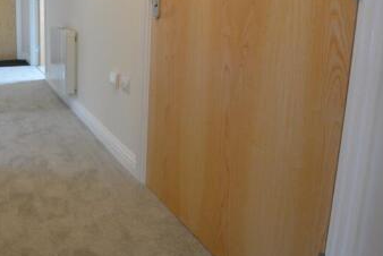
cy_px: 38
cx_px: 39
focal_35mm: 29
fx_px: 309
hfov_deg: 55.2
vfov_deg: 42.2
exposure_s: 1/50
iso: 800
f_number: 3.5
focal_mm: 10
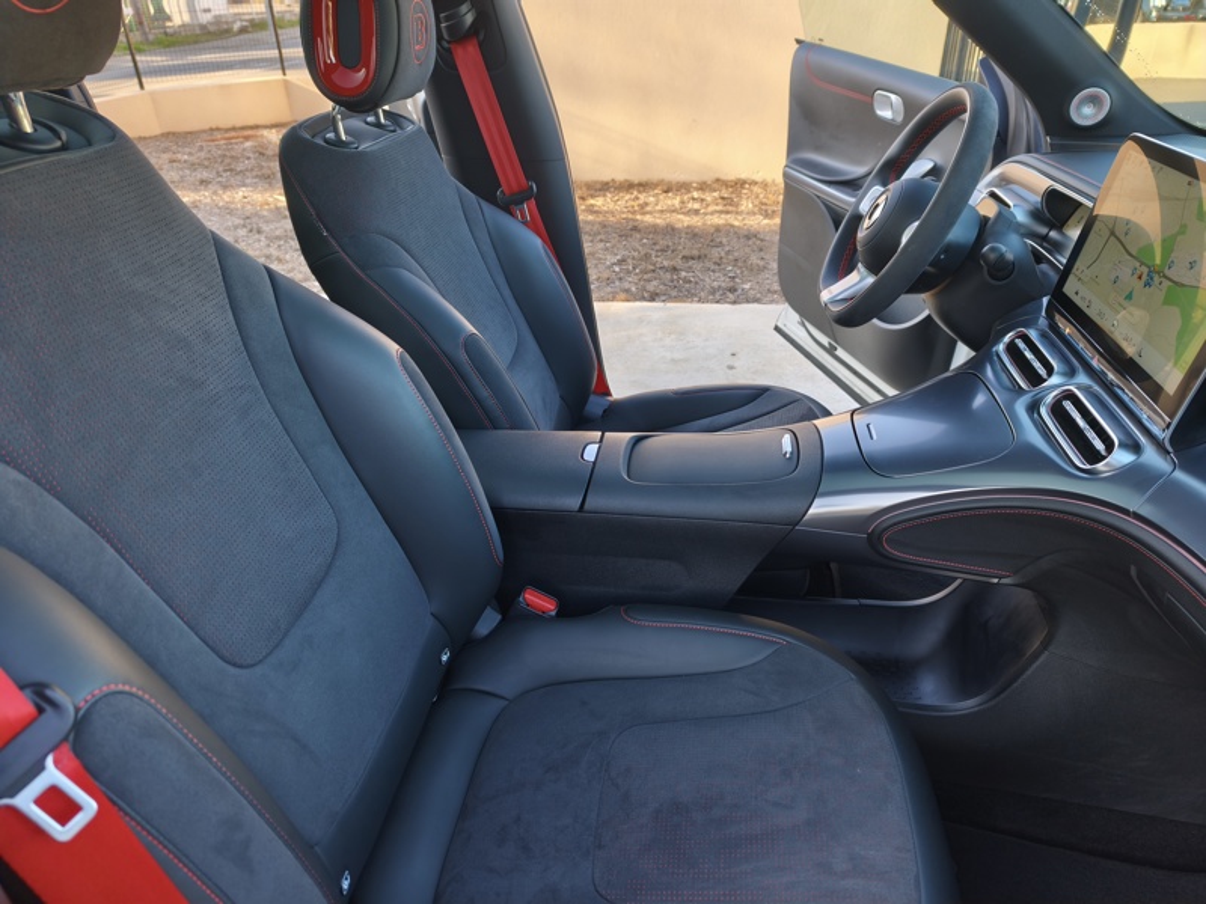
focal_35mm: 23
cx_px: 603
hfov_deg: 73.9
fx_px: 801
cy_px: 452
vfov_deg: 58.9
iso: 160
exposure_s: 1/100
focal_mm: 6.45
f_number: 1.62
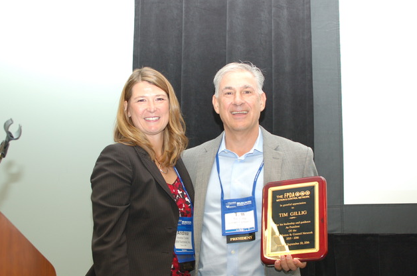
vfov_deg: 23.1
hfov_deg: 34.2
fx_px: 677
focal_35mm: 59
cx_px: 198
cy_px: 152
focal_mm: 35
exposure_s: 1/60
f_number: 4
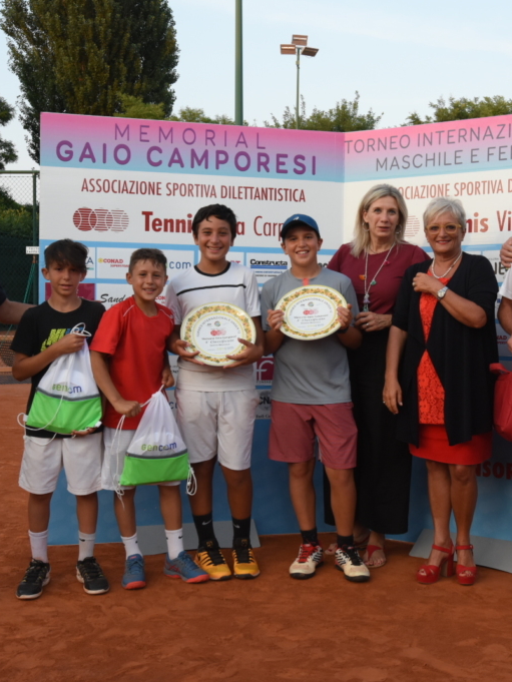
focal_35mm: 48
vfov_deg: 39.7
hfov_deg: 30.2
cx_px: 313
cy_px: 342
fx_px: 946
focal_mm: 22
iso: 800
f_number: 5.6
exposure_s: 1/250
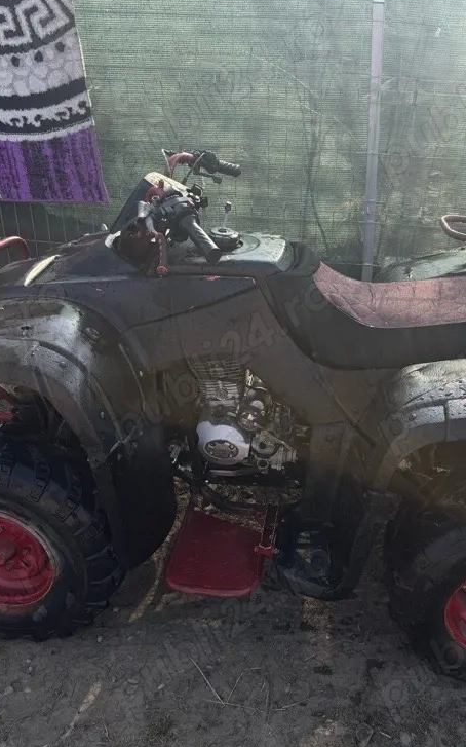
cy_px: 370
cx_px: 289
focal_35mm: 35
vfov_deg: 55.3
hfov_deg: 36.1
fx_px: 712
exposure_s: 1/1456
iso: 80
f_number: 1.78
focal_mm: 6.76
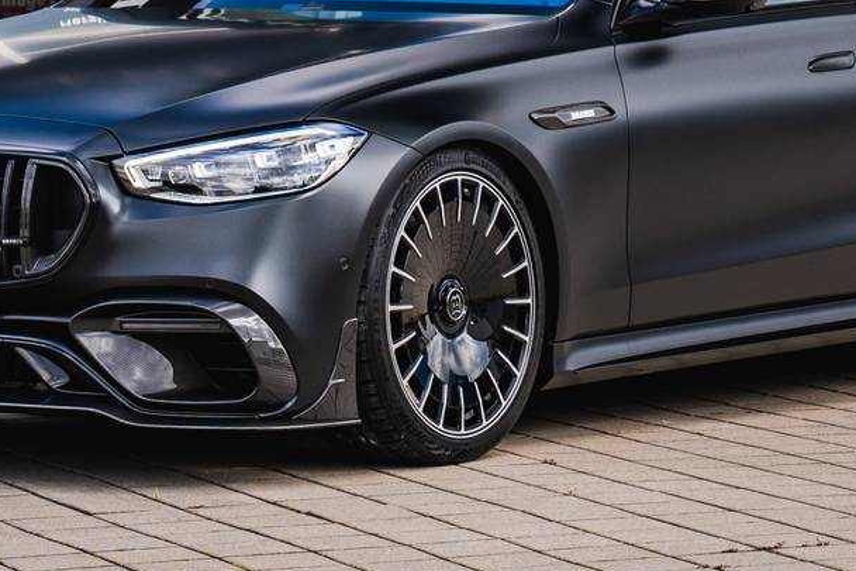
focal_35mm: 199
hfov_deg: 10.3
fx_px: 4730
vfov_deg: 6.8
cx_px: 265
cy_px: -316
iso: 400
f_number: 5.6
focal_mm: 63
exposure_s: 1/160
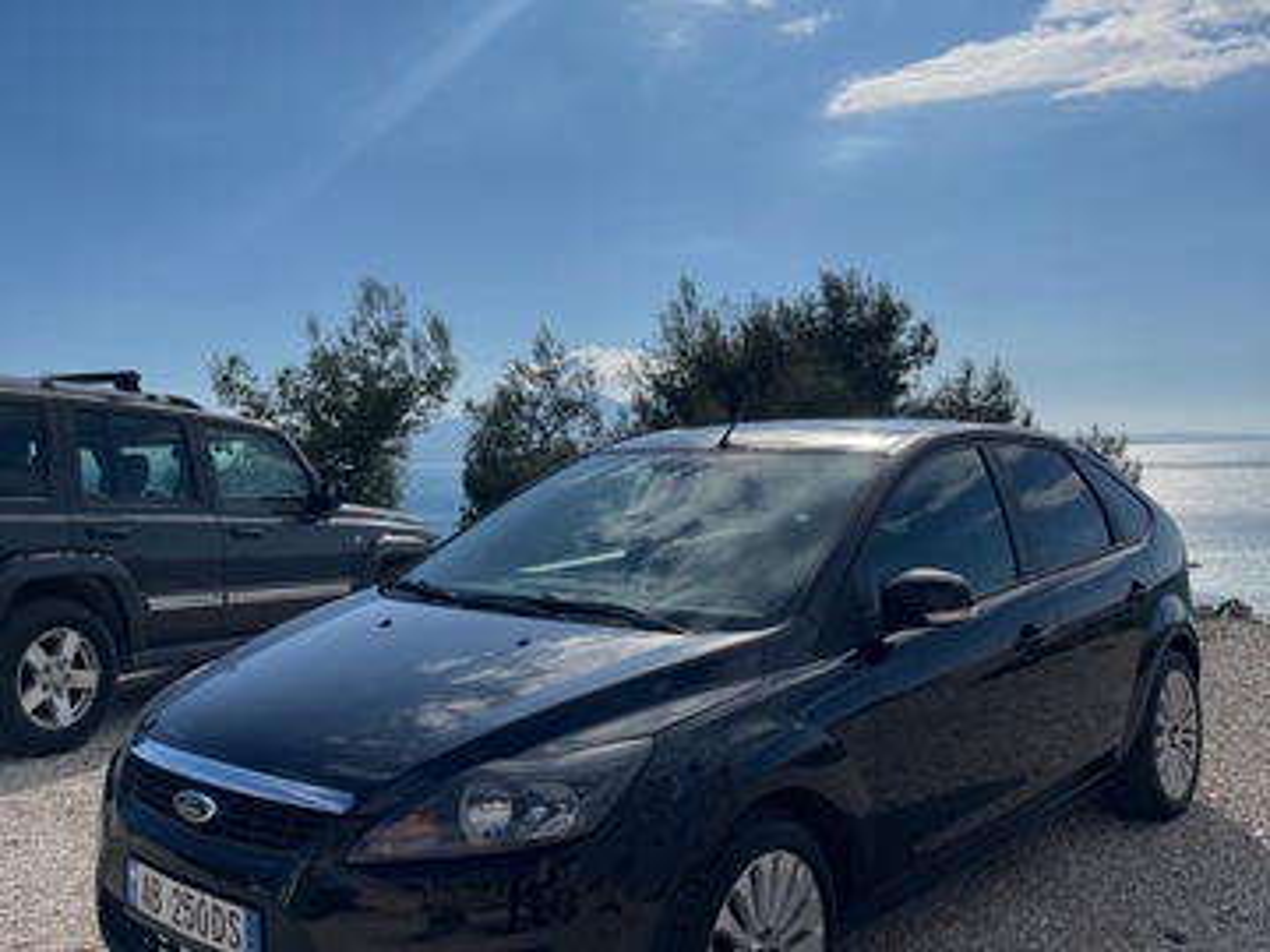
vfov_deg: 54.9
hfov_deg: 69.4
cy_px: 476
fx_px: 917
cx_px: 635
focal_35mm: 25
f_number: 1.6
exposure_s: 1/13514
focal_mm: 5.1
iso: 40
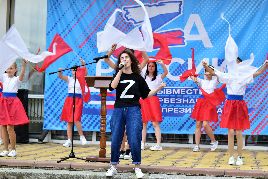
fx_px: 614
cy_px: 90
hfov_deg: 24.6
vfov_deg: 16.6
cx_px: 134
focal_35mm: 82
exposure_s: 1/125
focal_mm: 55
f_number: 6.3
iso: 280
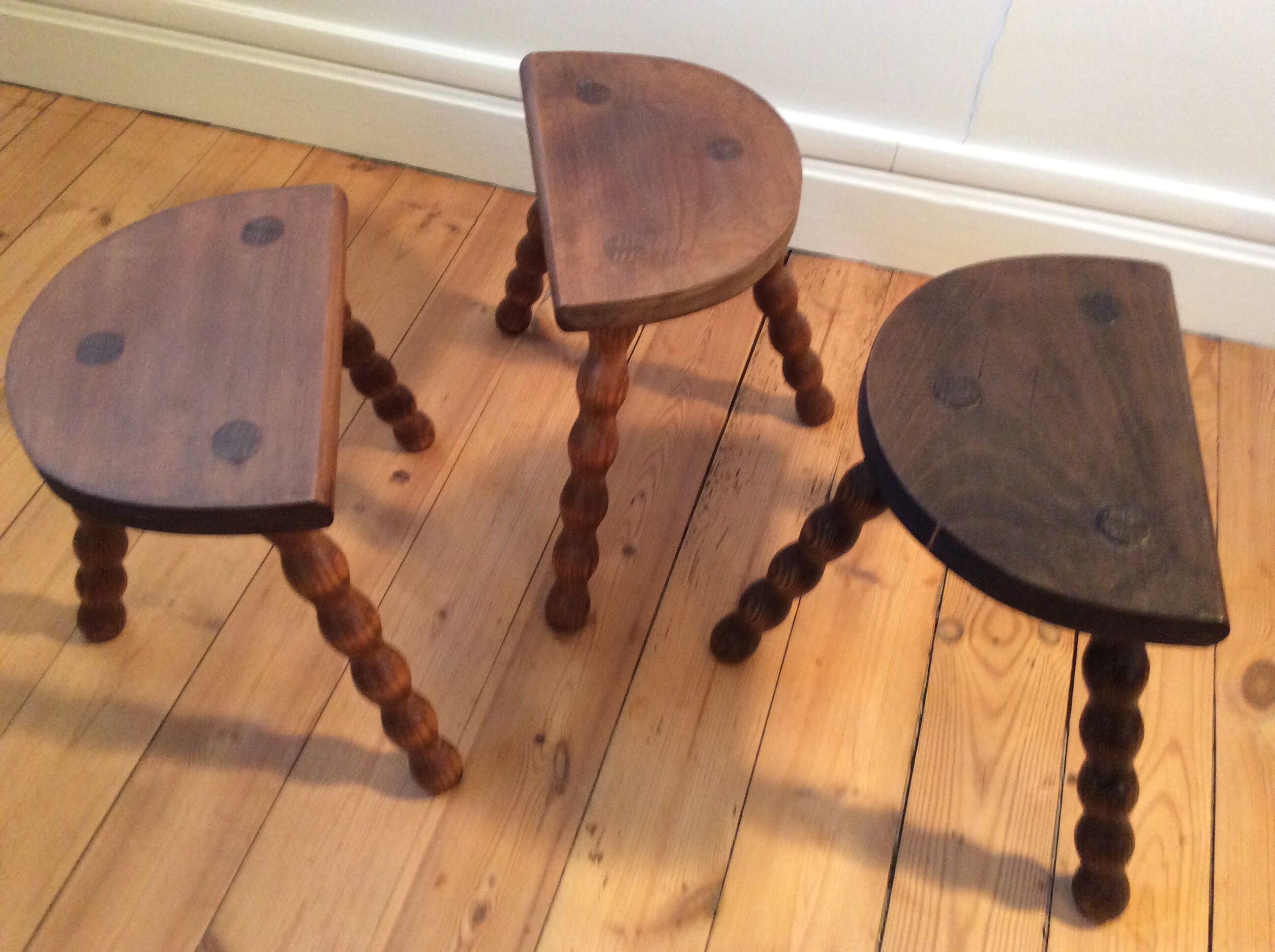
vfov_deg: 44.1
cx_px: 638
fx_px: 1177
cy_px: 476
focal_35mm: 32
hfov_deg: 56.9
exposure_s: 1/25
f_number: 2.4
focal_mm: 3.3
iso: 250
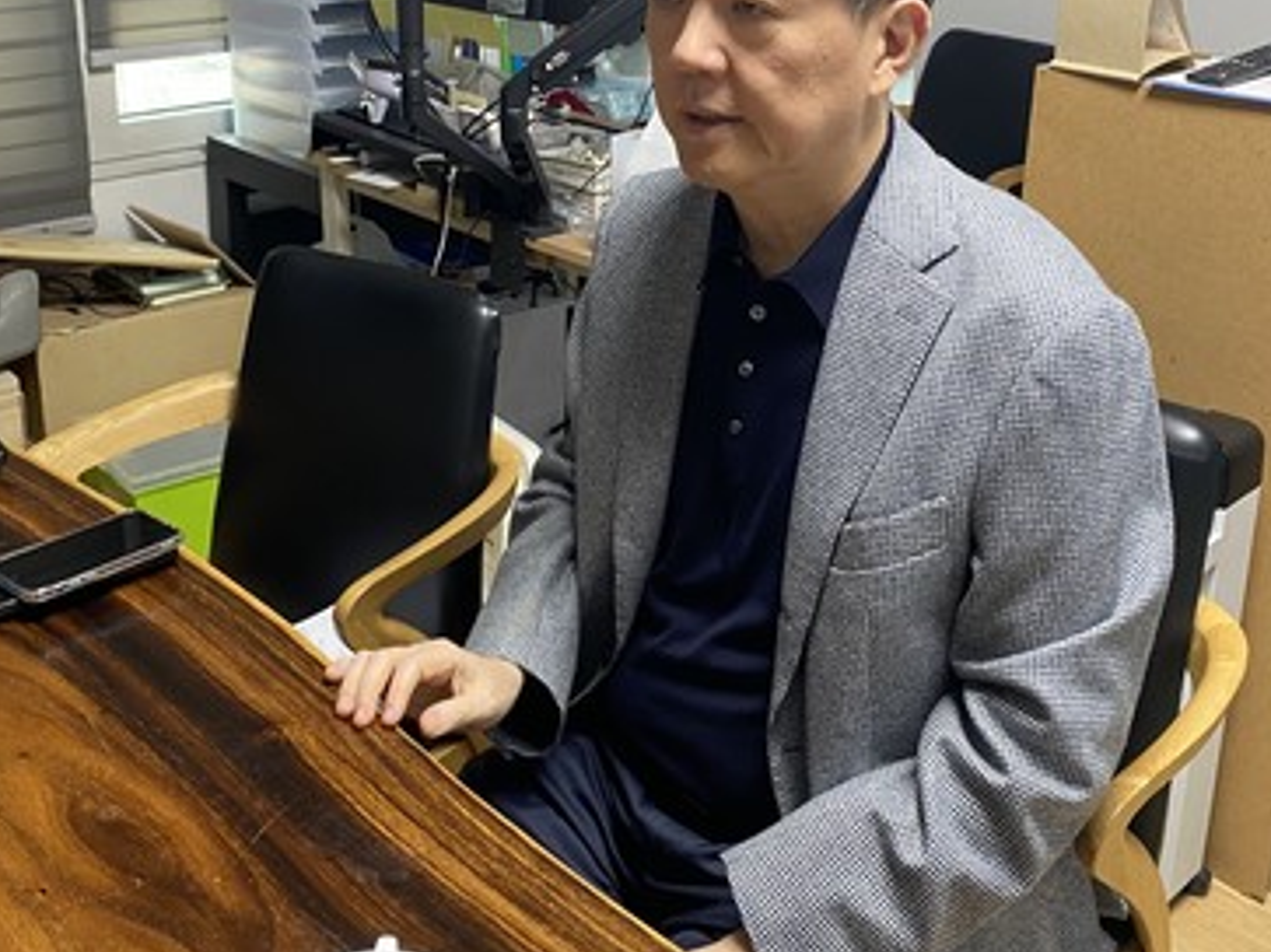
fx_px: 1578
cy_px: 354
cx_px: 529
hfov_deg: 43.7
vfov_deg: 33.4
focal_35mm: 43
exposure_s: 1/60
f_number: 1.8
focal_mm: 4.25
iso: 160
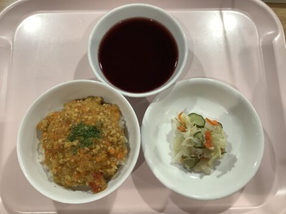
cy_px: 105
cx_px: 140
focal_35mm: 32
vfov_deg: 44.2
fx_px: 264
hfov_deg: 56.8
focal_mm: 3.3
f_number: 2.4
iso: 125
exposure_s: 1/60
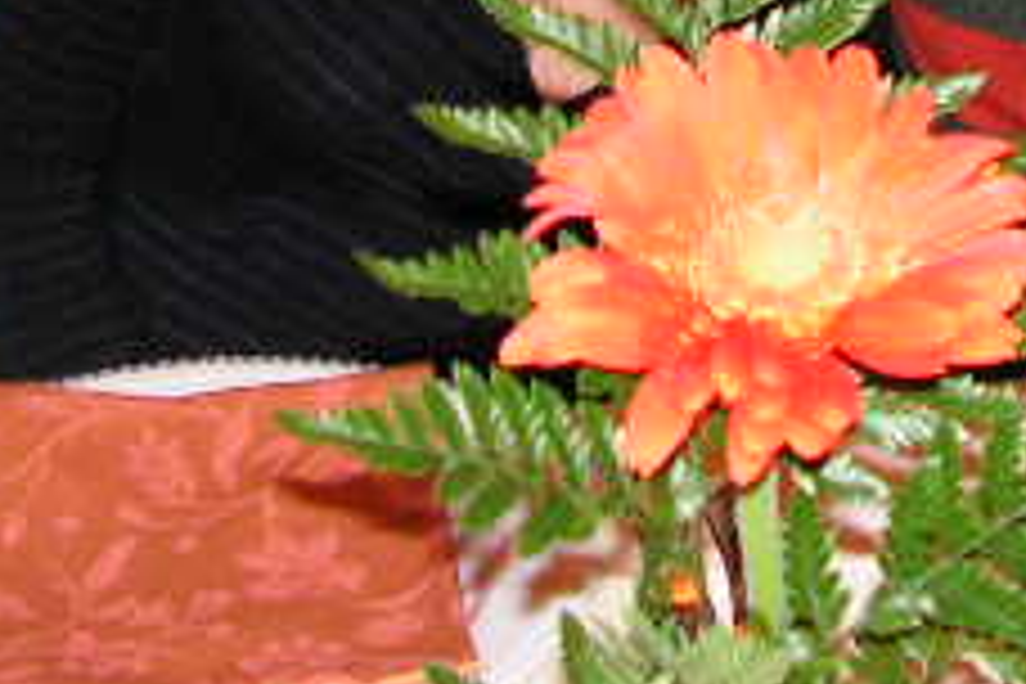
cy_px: -346
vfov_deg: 12.4
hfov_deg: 19.3
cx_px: 819
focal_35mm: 105
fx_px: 2992
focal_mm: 6
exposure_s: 1/40
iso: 200
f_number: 3.2
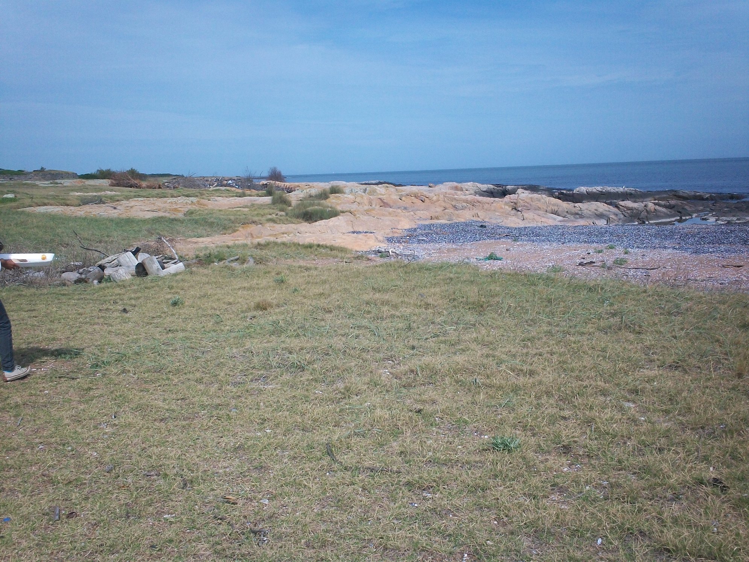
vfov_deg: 37.7
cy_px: 281
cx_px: 374
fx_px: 822
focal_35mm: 38
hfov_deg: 49.0
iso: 80
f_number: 4.5
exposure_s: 1/800
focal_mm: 6.3
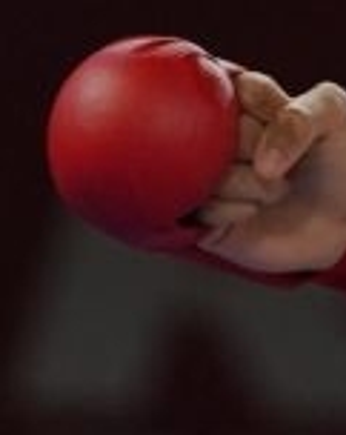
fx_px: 27334
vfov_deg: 0.9
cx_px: -226
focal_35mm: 2129
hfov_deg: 0.7
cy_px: 286
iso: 1000
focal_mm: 191
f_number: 2.8
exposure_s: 1/1000
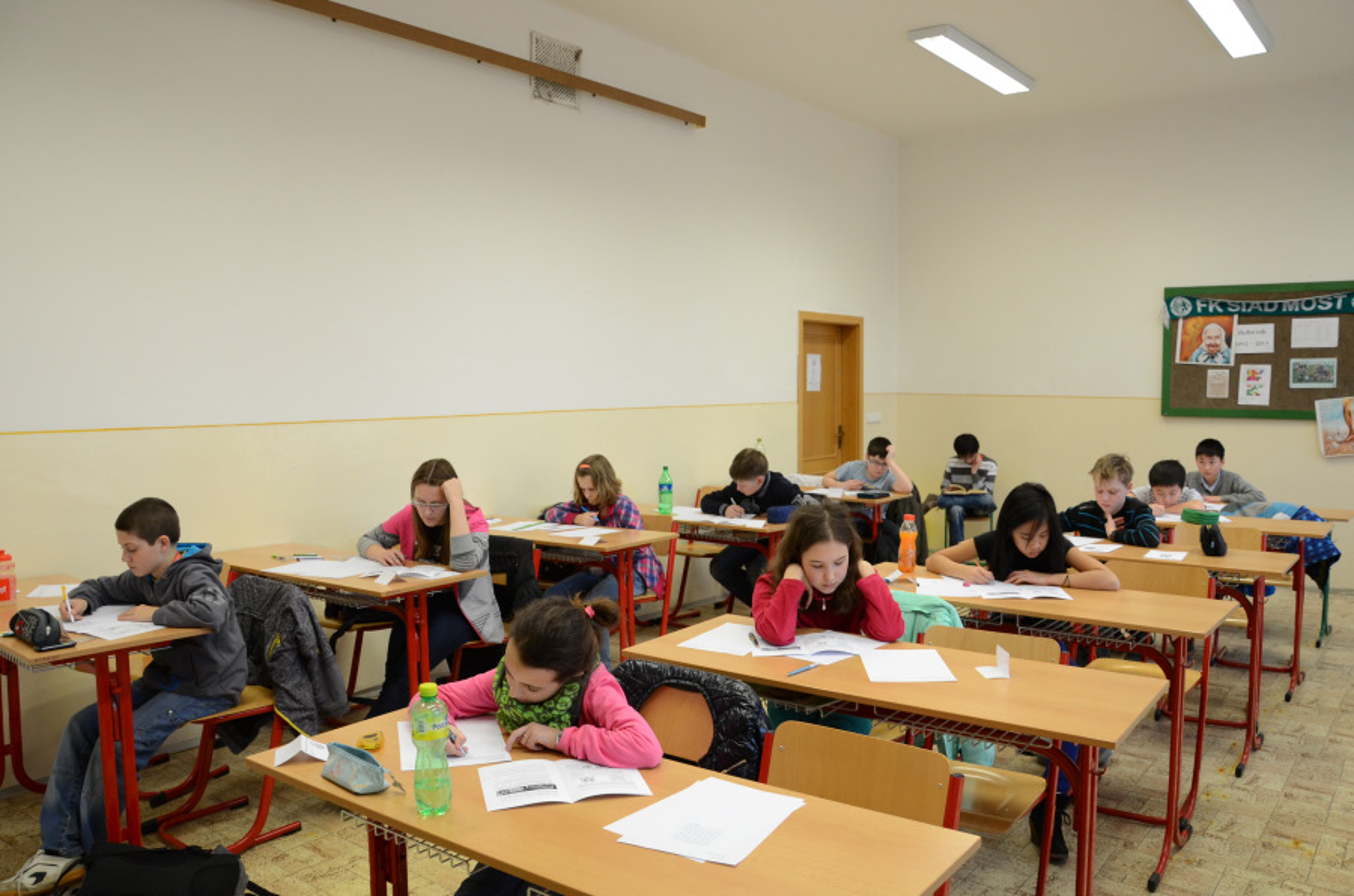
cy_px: 448
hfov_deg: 67.5
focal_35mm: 27
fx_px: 1013
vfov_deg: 47.7
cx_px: 677
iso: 800
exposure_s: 1/80
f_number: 5.6
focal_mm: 18
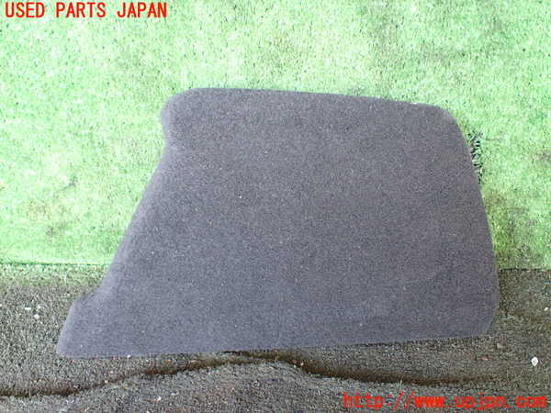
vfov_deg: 46.8
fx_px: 478
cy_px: 206
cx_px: 276
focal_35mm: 30
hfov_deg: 60.0
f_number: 2.3
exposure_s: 1/100
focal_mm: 5.4
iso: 800
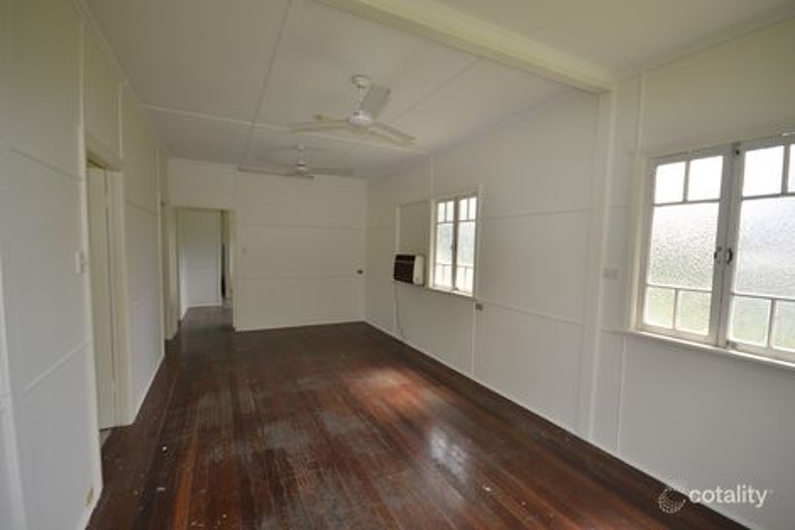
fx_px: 331
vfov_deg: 77.3
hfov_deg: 100.4
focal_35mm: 15
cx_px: 398
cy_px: 265
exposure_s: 1/125
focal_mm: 10
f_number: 5.6
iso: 200
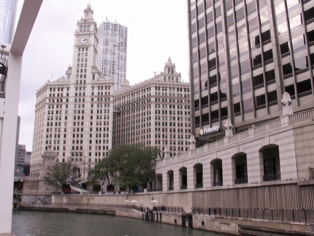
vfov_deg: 40.7
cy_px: 118
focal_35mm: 35
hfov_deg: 52.6
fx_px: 317
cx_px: 157
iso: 50
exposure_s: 1/125
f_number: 5
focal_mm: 5.86
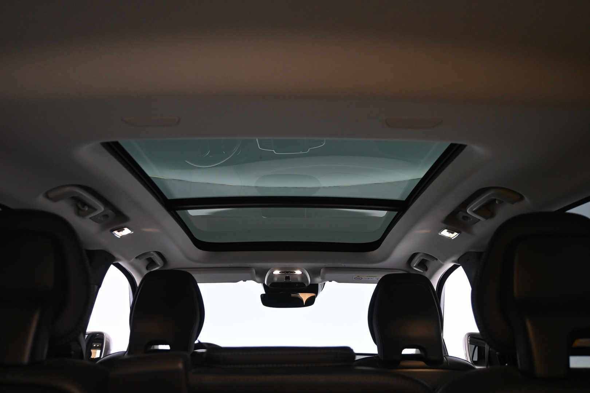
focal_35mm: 31
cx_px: 295
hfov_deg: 60.7
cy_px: 196
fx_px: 504
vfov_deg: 42.6
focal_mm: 20.5
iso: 1100
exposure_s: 1/30
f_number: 3.8
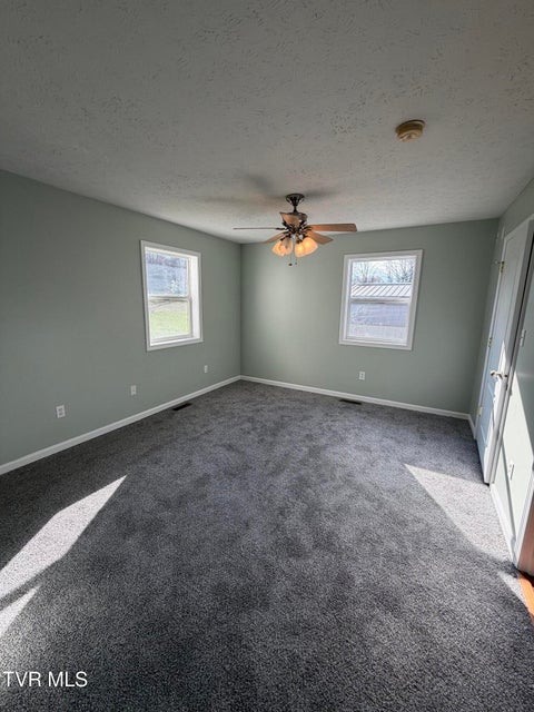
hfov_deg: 85.7
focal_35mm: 14
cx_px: 267
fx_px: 288
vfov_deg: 102.1
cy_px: 356
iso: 50
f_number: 2.2
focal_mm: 2.22
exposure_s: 1/173
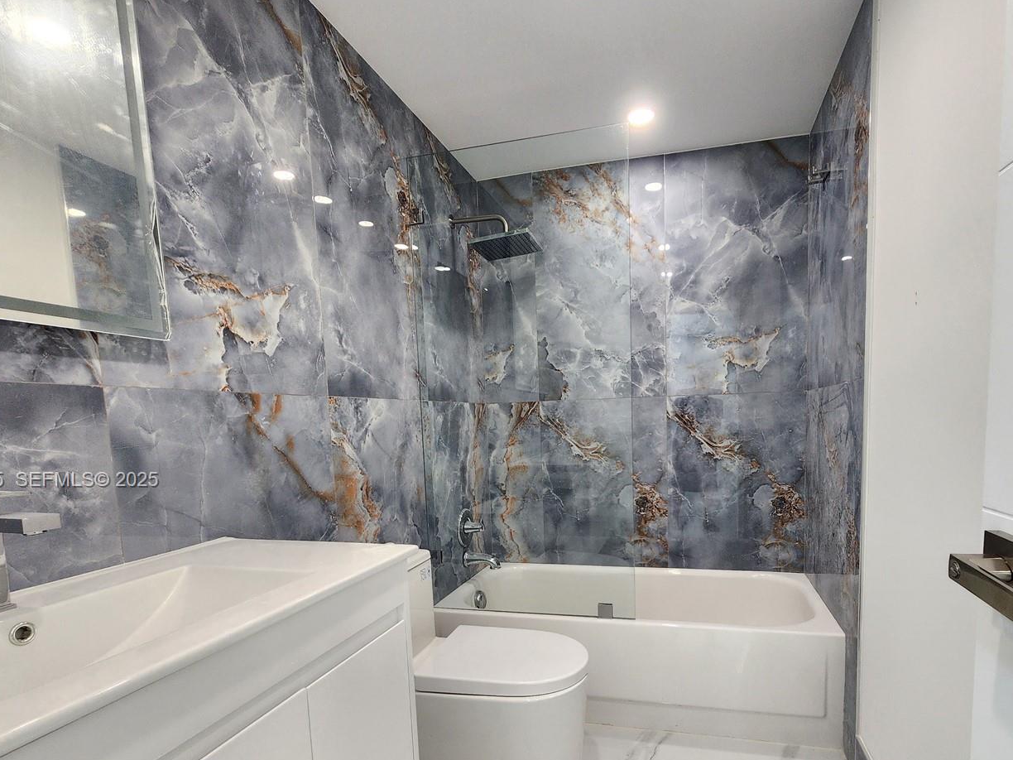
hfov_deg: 90.7
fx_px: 497
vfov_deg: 73.3
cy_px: 481
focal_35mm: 17
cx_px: 563
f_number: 2.2
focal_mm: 2.2
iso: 160
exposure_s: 1/60
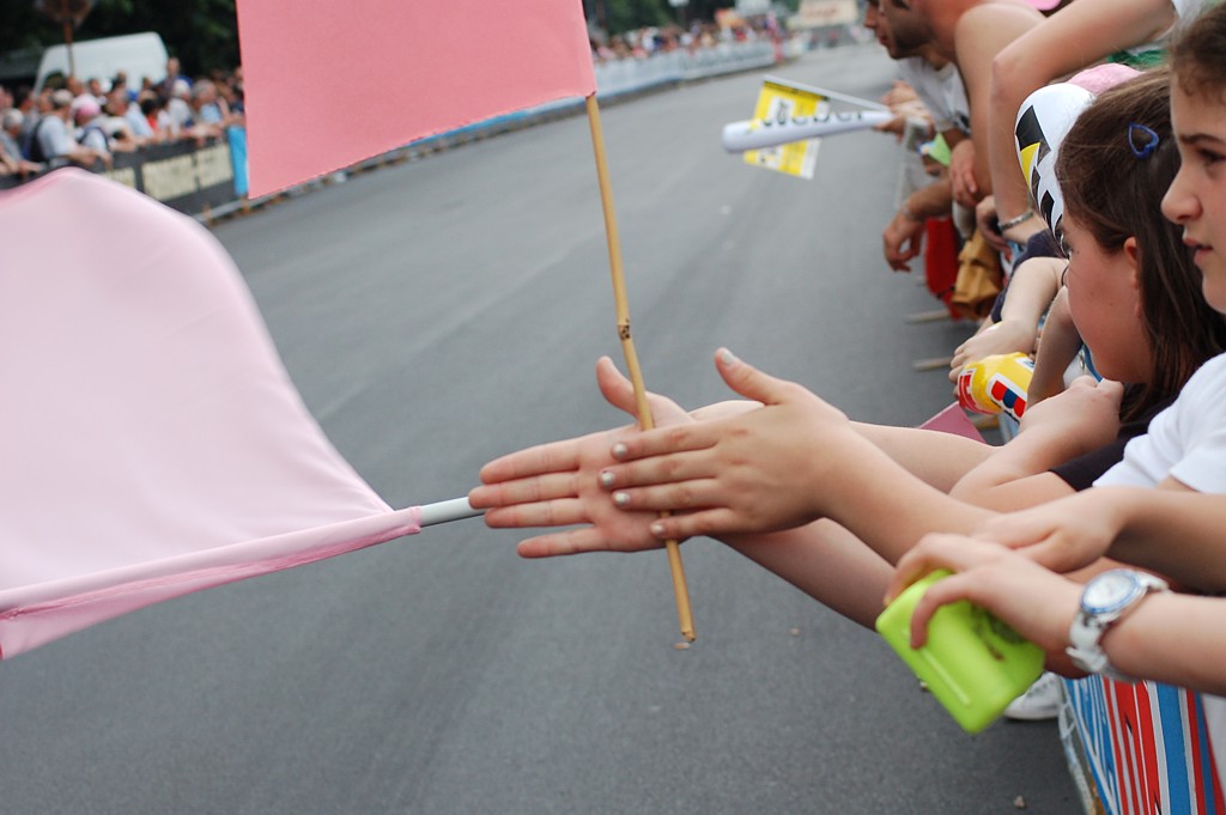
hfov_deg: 19.5
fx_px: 3573
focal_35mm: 105
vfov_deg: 13.0
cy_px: 408
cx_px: 613
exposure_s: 1/200
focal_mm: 70
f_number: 8
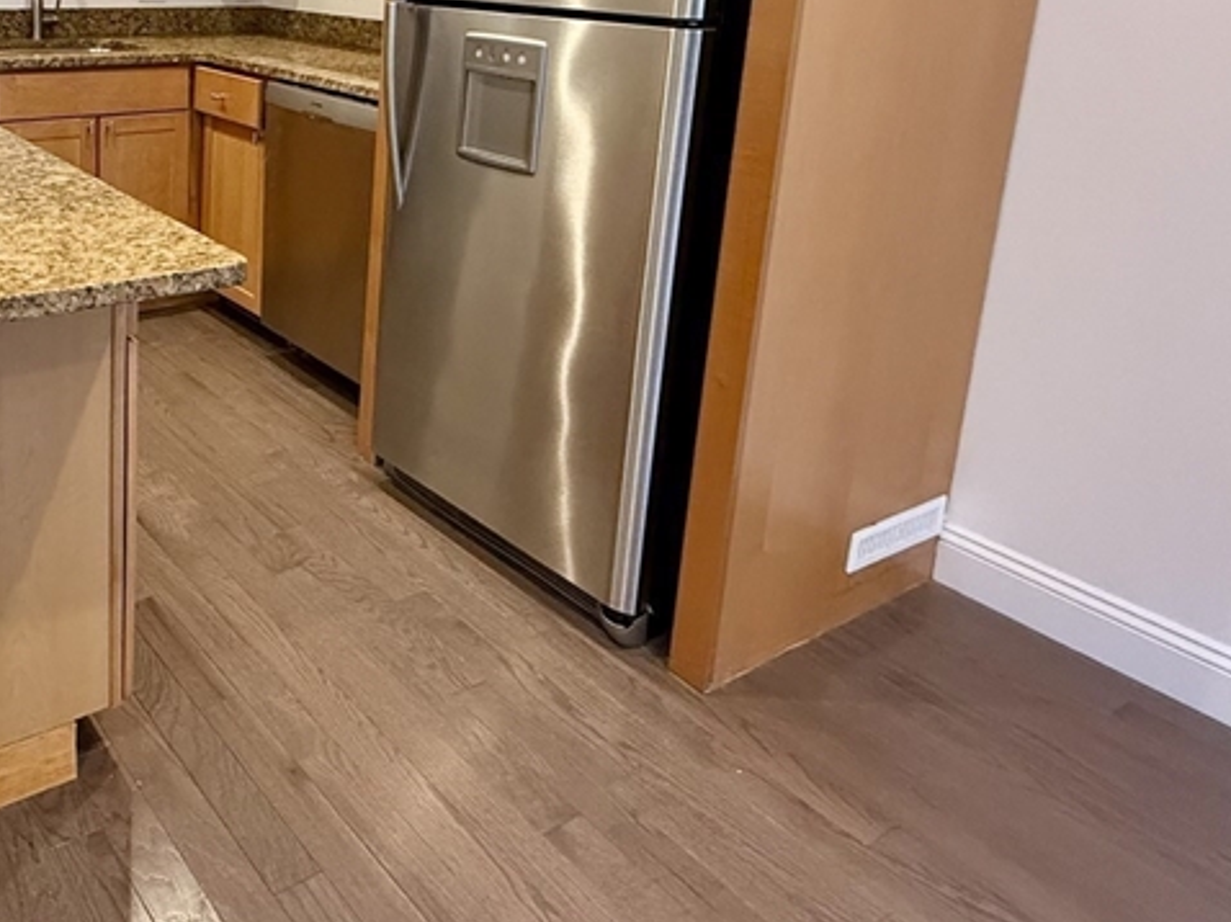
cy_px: 155
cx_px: 196
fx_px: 1066
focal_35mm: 30
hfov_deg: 54.6
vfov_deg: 44.0
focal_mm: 2.22
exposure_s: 1/60
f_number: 2.2
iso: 640
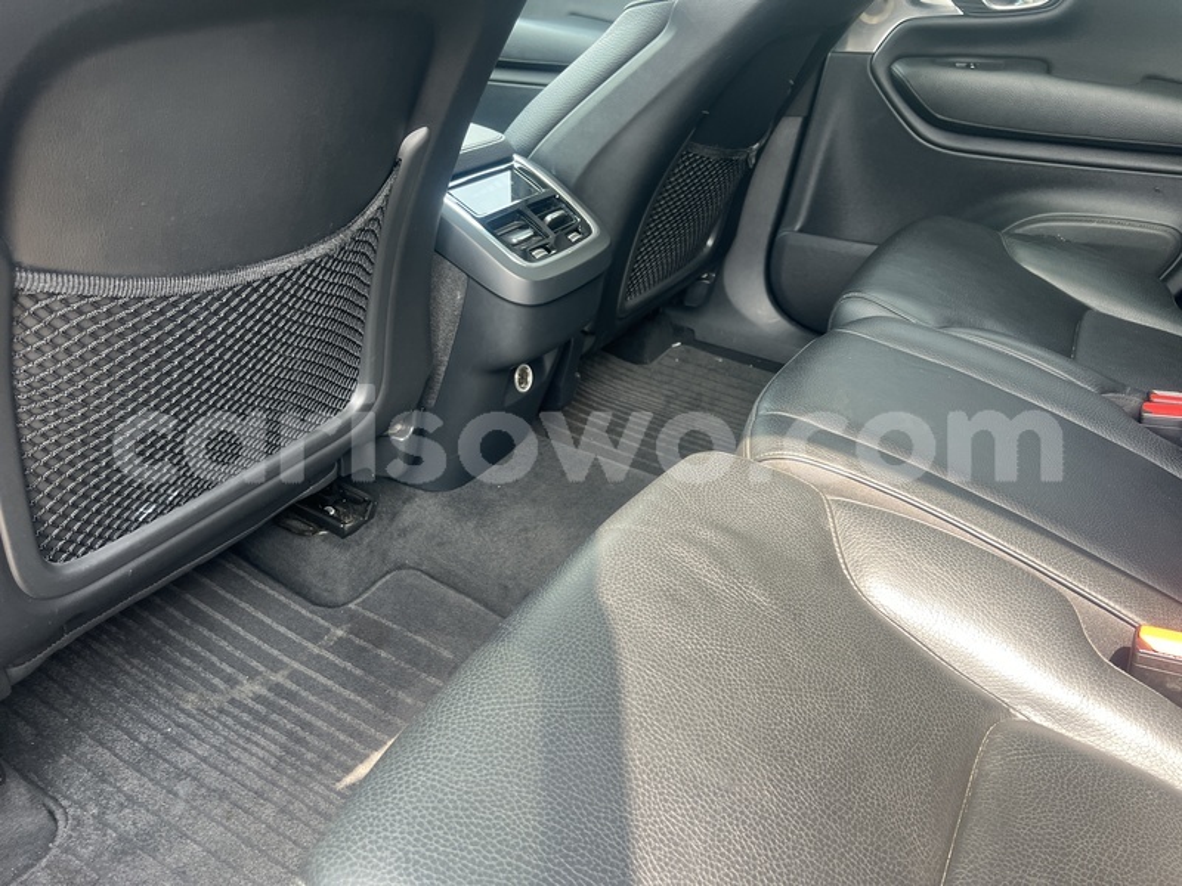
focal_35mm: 26
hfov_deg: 67.3
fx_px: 888
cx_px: 591
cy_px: 443
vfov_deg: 53.1
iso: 50
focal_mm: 5.7
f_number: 1.5
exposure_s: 1/121
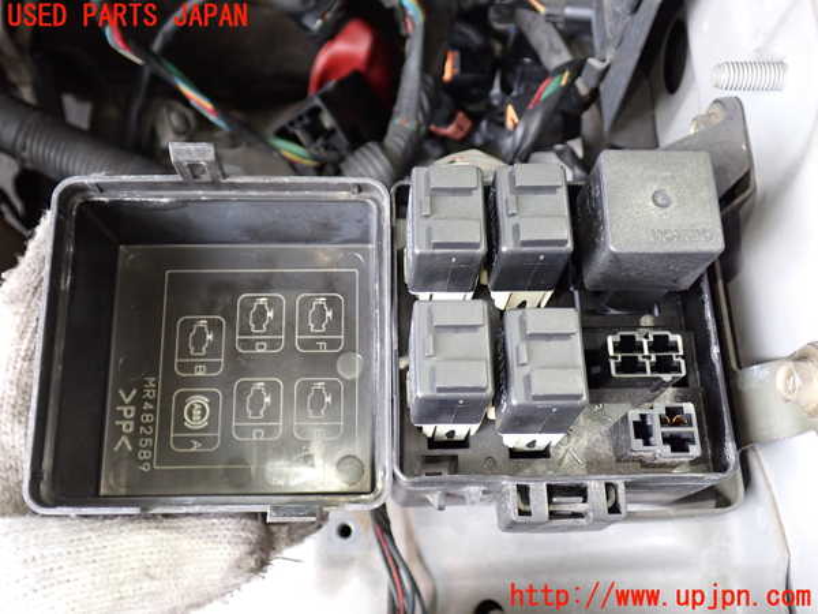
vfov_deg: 39.7
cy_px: 307
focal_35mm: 36
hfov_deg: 51.4
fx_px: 851
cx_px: 409
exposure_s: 1/40
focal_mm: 6.37
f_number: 2.5
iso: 400
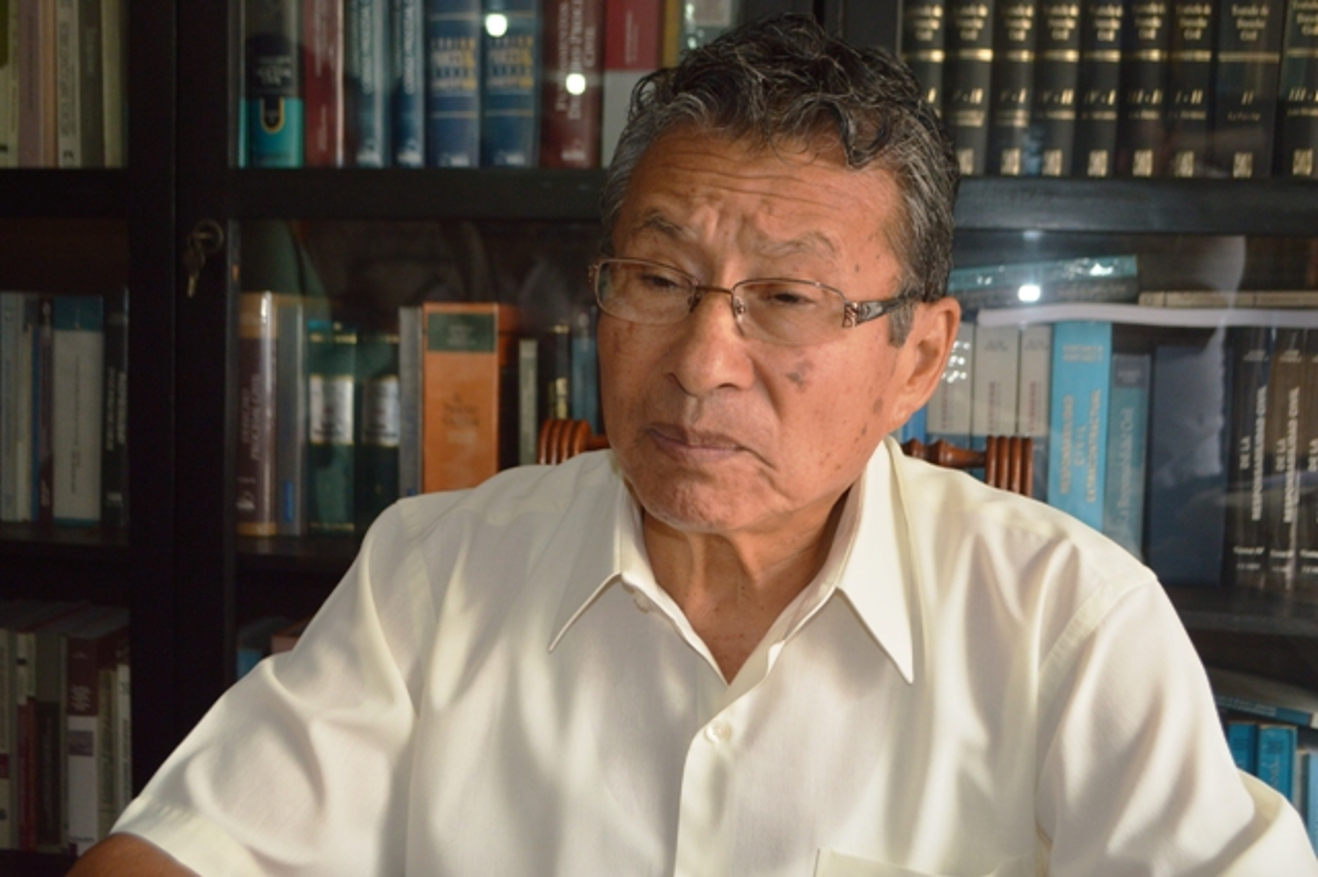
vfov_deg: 31.9
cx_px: 659
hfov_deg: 46.4
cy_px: 438
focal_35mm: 42
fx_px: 1537
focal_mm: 28
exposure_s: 1/60
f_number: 4.5
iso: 450
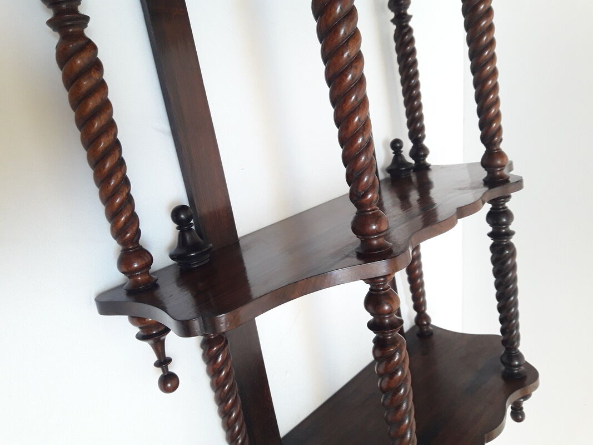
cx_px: 296
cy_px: 222
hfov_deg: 63.4
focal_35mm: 28
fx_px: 480
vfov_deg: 49.7
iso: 160
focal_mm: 3.7
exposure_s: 1/17
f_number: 1.9
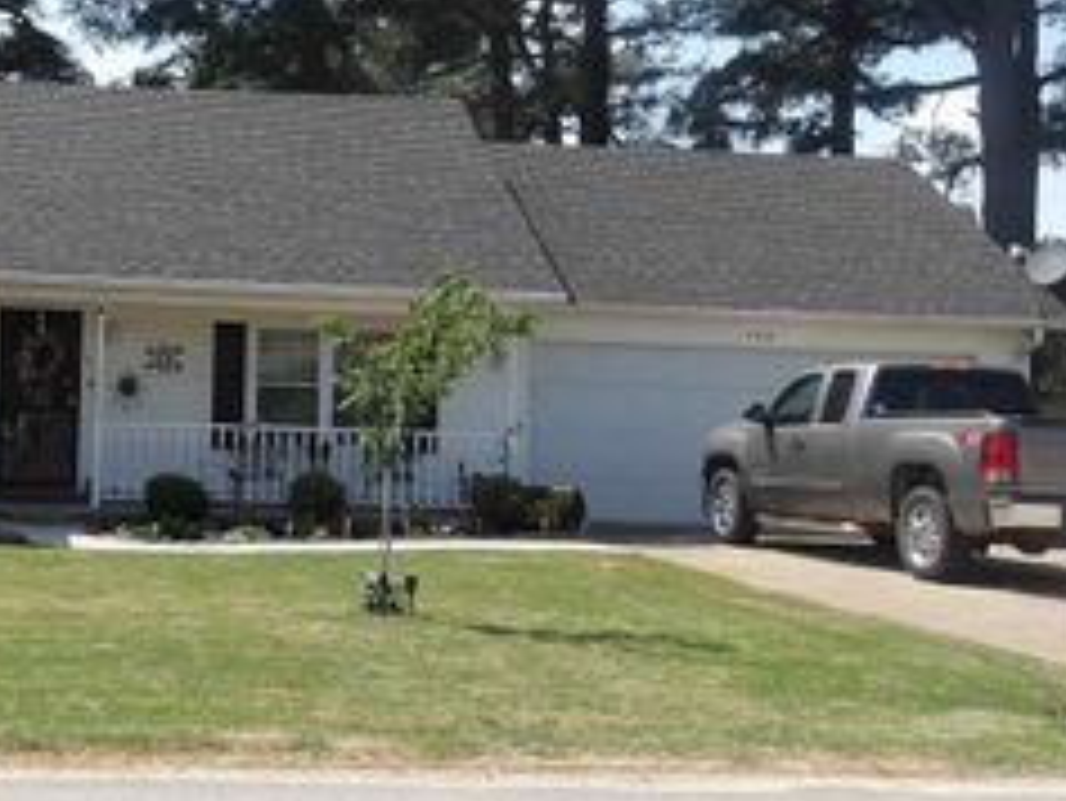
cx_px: 130
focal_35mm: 57
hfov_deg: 32.3
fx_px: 1756
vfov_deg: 25.5
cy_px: 263
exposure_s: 1/94
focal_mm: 4.9
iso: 100
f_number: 10.4
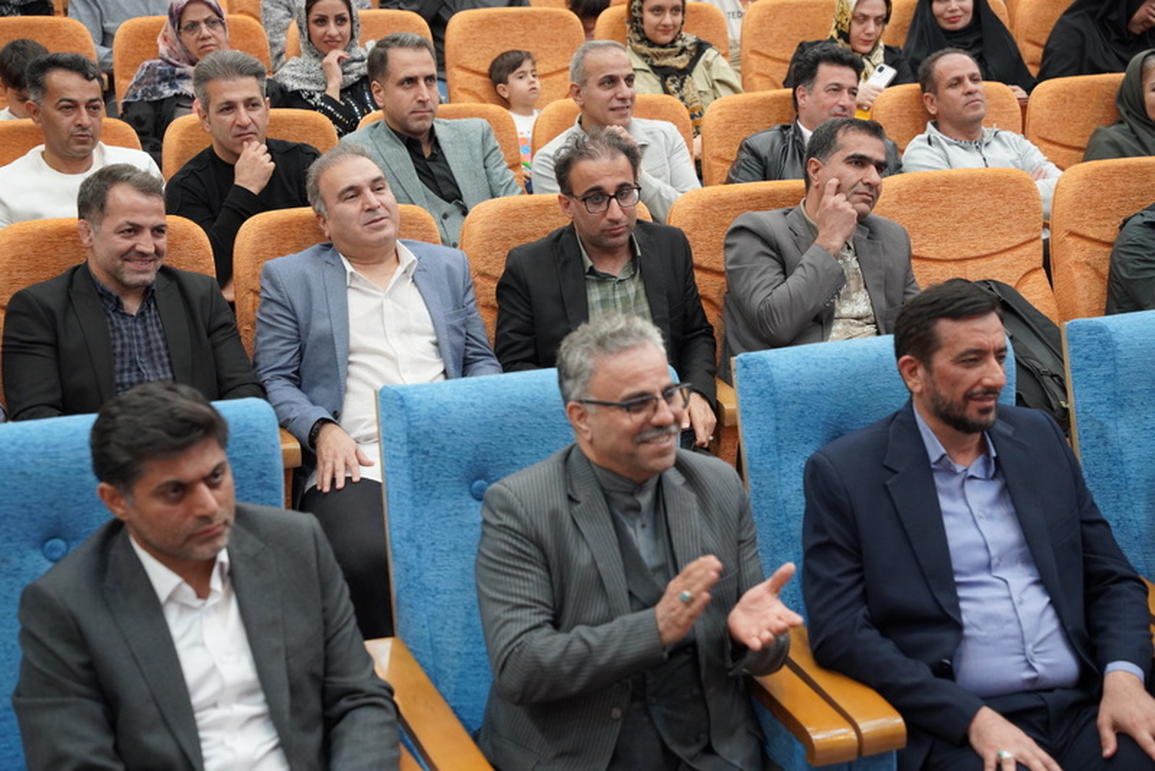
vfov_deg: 19.5
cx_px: 578
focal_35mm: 70
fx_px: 2247
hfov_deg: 28.8
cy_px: 386
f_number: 4
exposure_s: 1/160
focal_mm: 70
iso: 2000
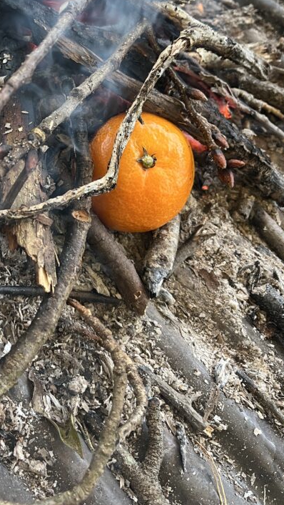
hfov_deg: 28.0
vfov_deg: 48.0
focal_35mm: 41
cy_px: 145
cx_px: 31
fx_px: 549
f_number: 1.6
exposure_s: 1/60
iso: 80
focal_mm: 5.1
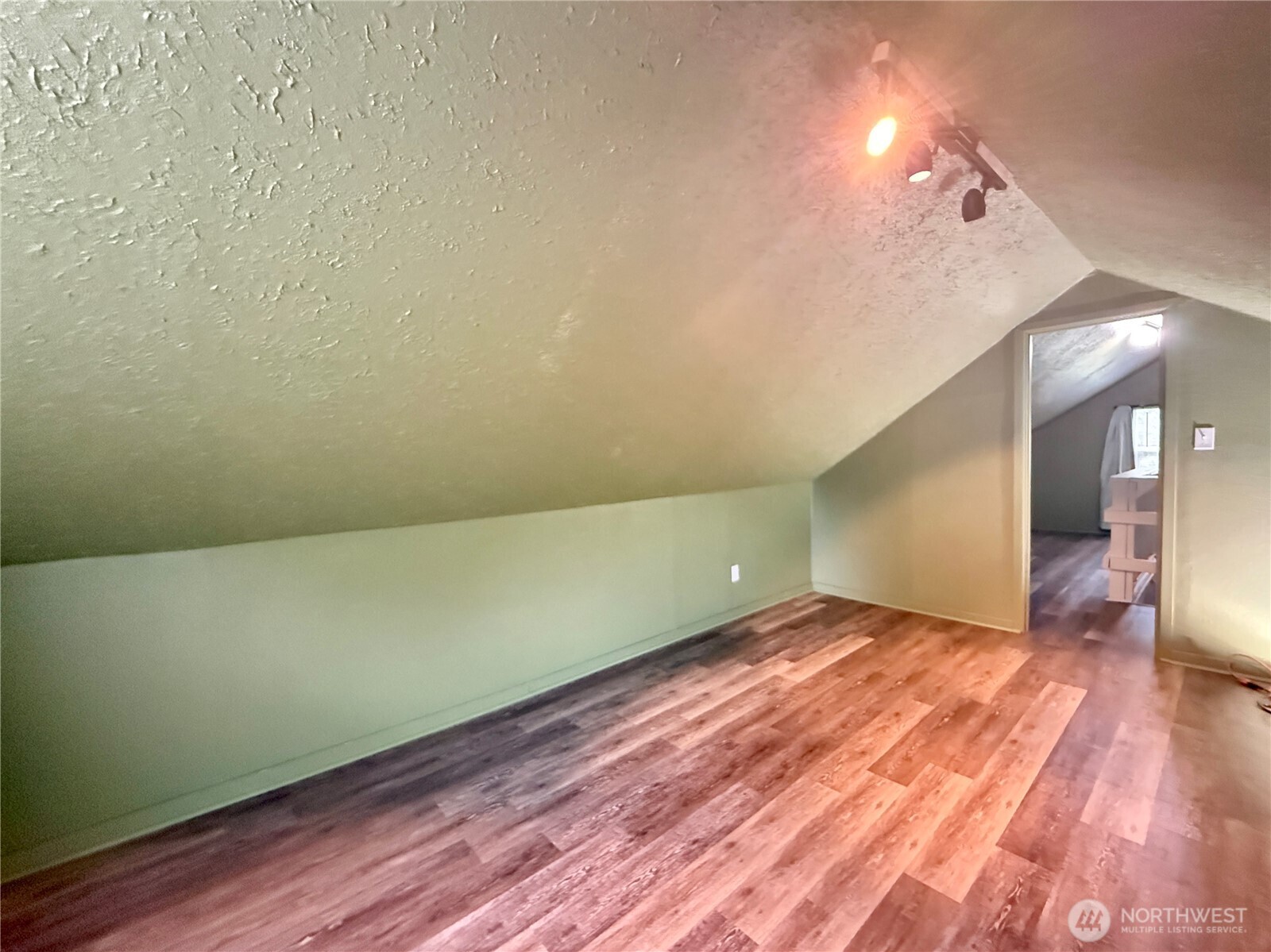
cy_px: 476
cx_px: 636
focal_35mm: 14
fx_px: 514
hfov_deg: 102.1
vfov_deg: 85.6
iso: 1600
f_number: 2.2
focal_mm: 2.22
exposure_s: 1/40
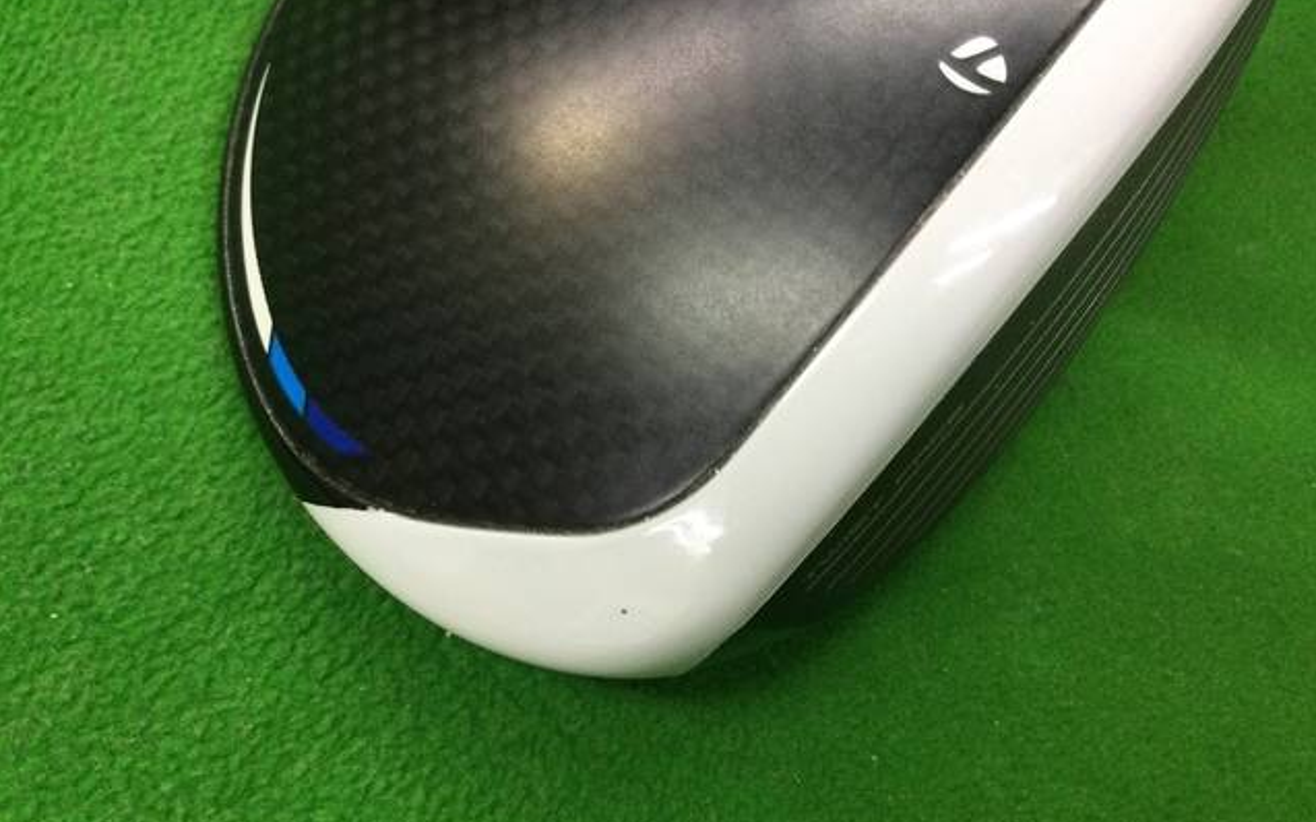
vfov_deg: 38.2
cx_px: 657
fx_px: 1183
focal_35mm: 33
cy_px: 473
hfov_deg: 58.1
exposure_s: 1/30
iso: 100
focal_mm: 3.3
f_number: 2.4
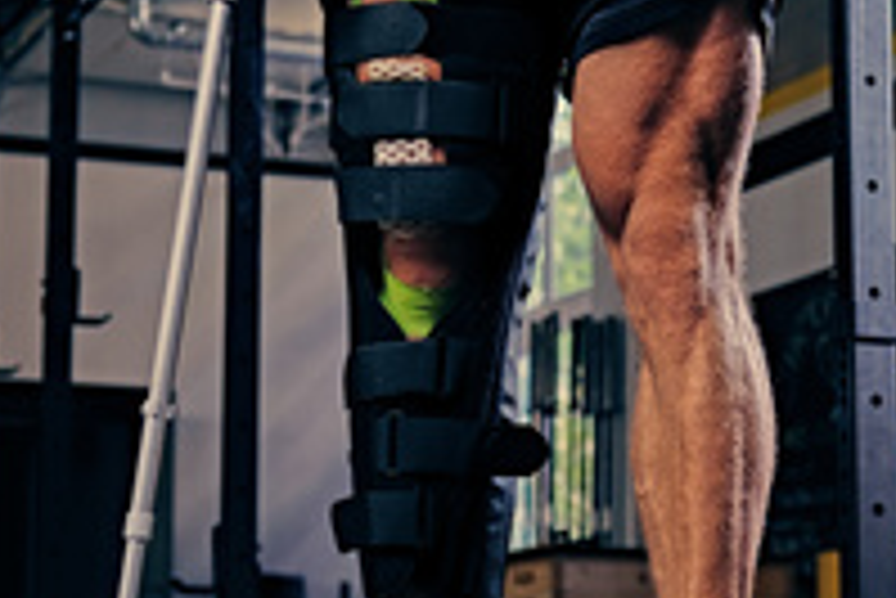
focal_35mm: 113
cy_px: 366
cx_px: 648
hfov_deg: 18.0
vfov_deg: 12.1
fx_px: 2814
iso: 250
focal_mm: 35
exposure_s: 1/125
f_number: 2.8
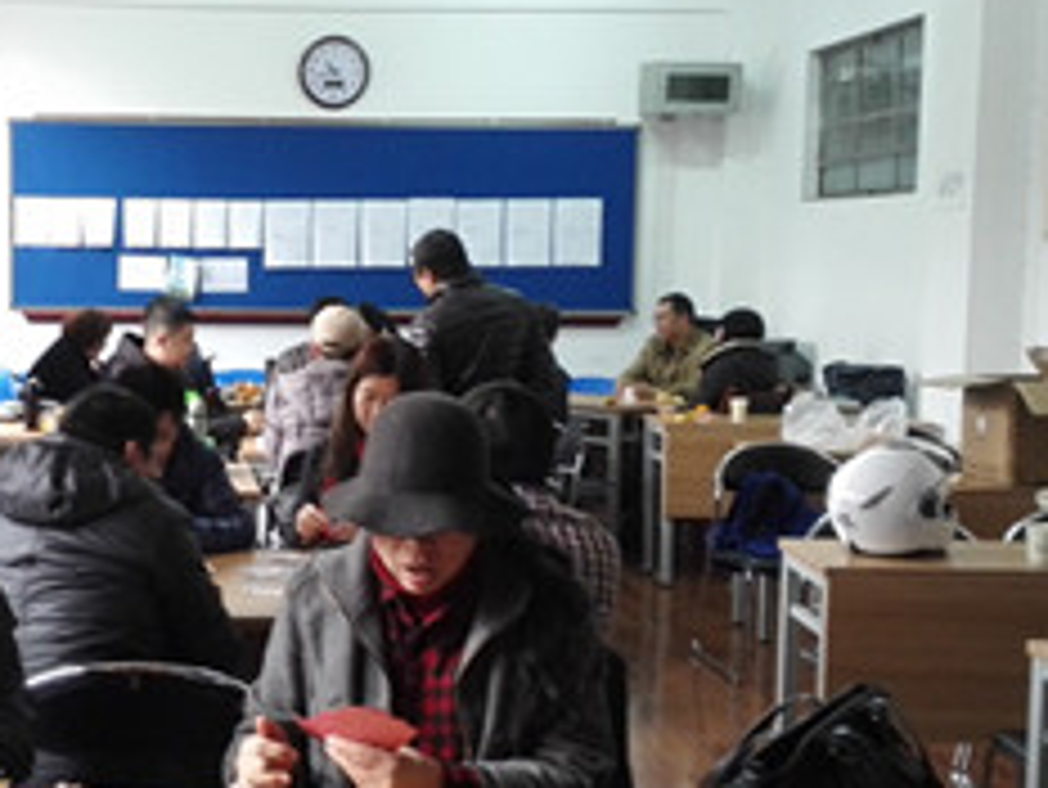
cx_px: 229
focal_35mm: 60
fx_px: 1817
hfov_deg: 31.4
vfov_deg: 24.4
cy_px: 421
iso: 200
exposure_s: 1/25
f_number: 2
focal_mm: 3.79
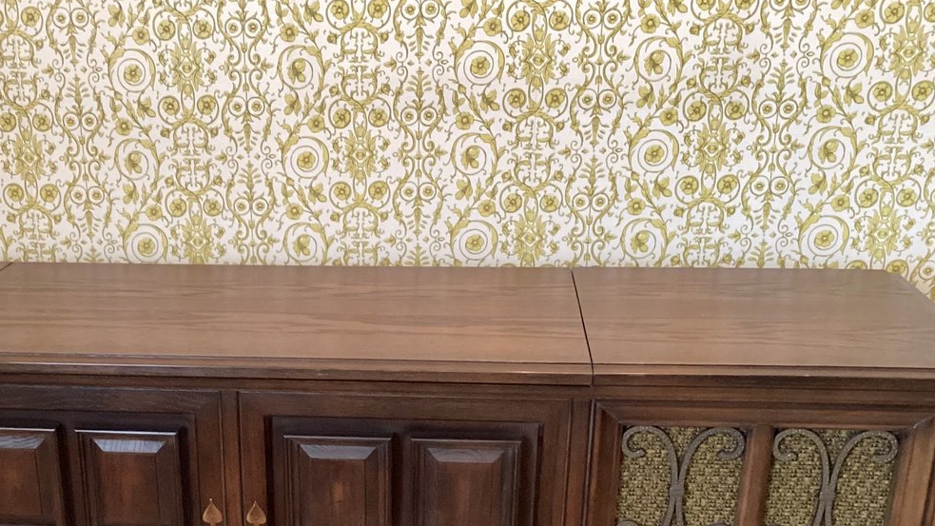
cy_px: 516
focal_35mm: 52
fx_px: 1289
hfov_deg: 39.4
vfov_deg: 22.3
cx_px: 312
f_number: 2.4
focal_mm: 3.3
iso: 400
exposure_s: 1/40
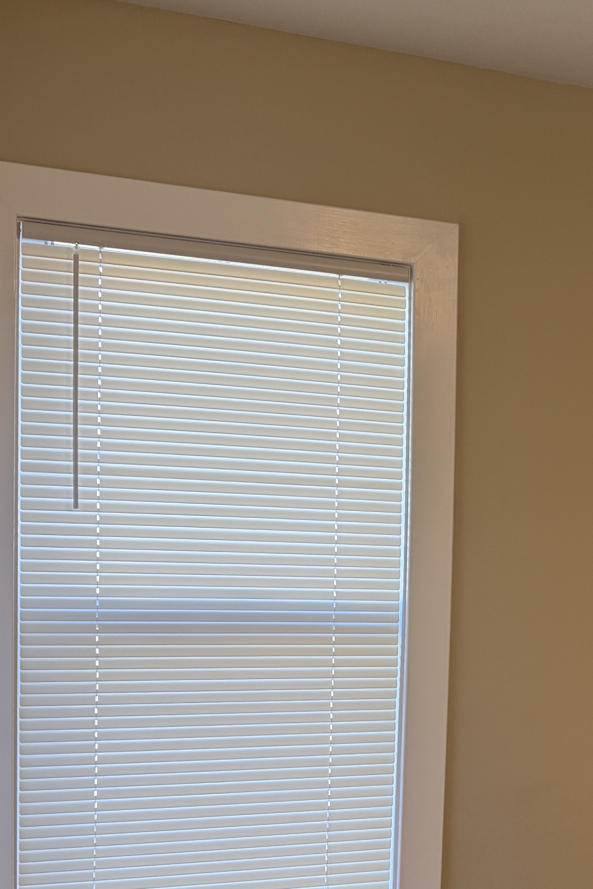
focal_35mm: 57
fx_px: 1408
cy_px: 633
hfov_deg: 21.9
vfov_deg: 34.5
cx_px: 725
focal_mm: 6.76
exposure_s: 1/120
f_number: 1.78
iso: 100
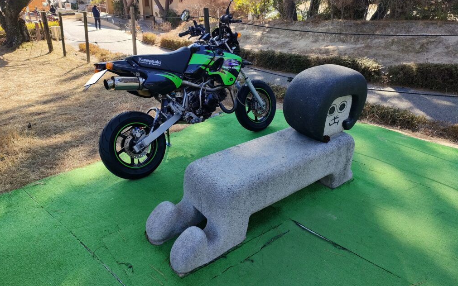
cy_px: 133
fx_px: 362
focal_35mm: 29
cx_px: 227
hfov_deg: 64.6
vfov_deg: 43.1
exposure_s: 1/607
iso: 100
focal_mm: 4.73
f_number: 1.7
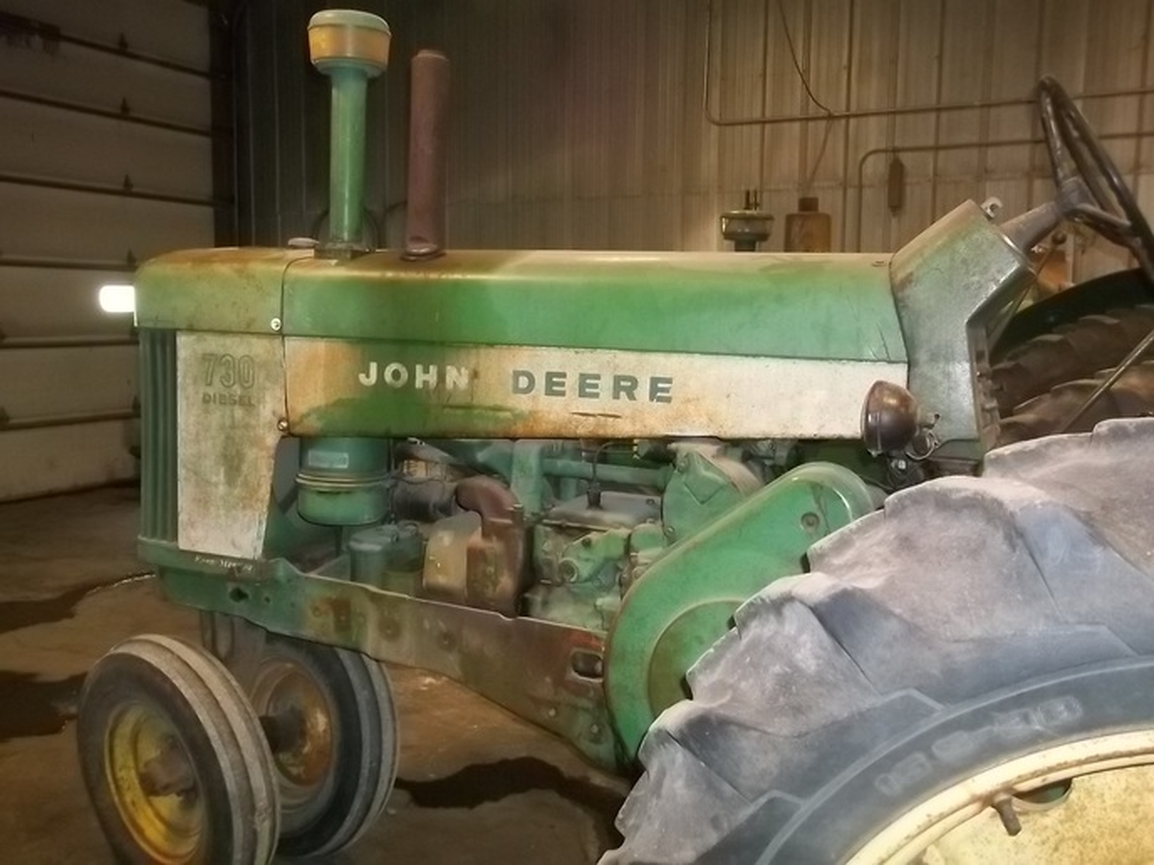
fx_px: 1067
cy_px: 432
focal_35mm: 32
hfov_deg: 56.8
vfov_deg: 44.2
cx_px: 577
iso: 400
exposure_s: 1/30
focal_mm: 5.7
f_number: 2.9
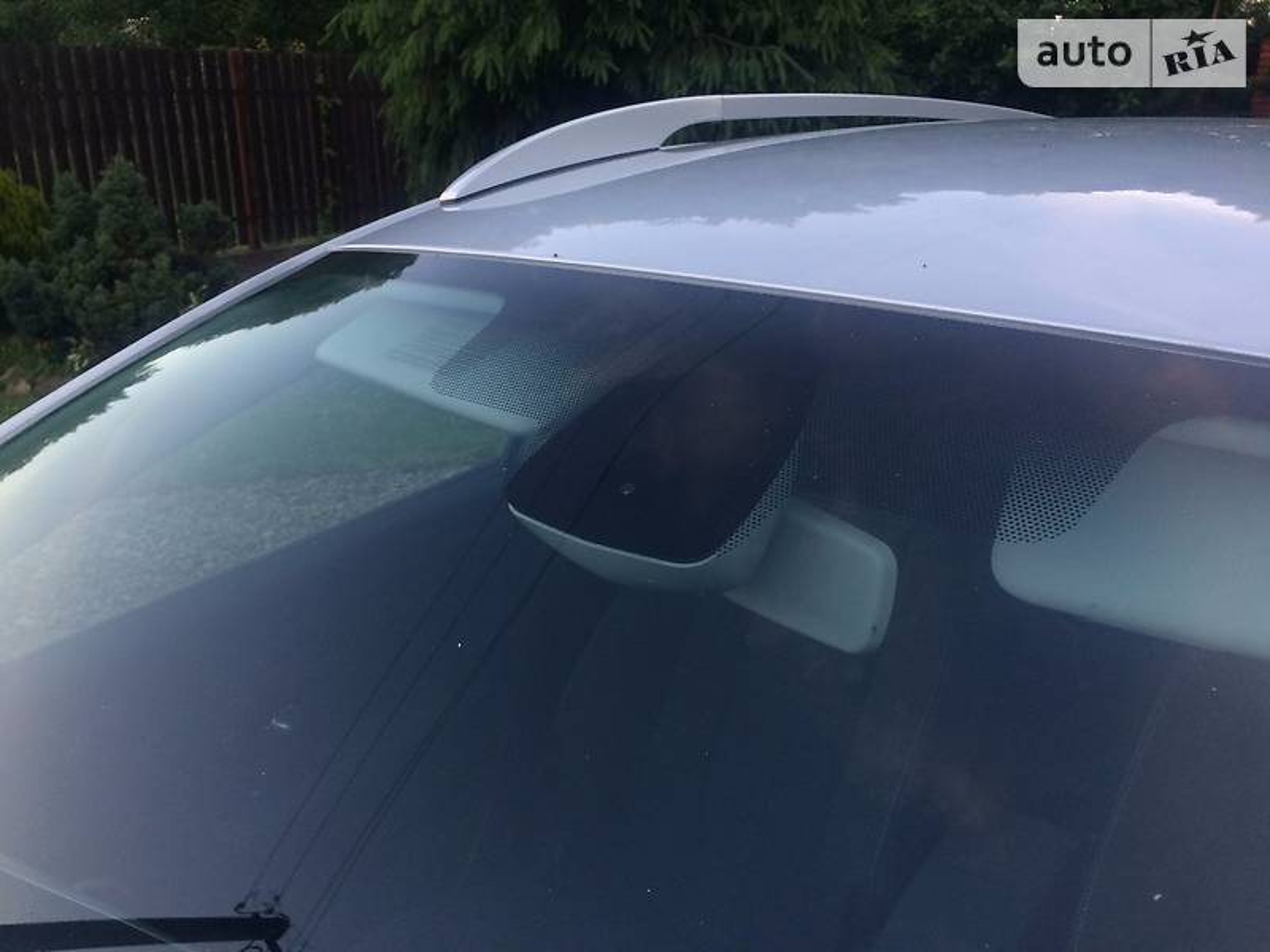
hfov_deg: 61.7
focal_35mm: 29
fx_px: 1064
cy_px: 476
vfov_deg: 48.2
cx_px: 635
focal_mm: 4.2
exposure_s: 1/33
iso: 40
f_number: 2.2
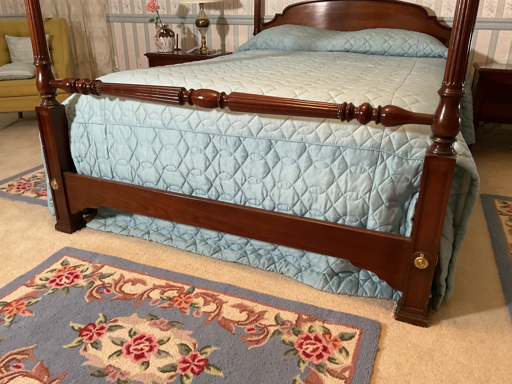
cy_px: 192
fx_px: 429
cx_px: 256
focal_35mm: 29
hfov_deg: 61.7
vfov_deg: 48.2
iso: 160
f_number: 1.8
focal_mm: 3
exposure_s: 1/50
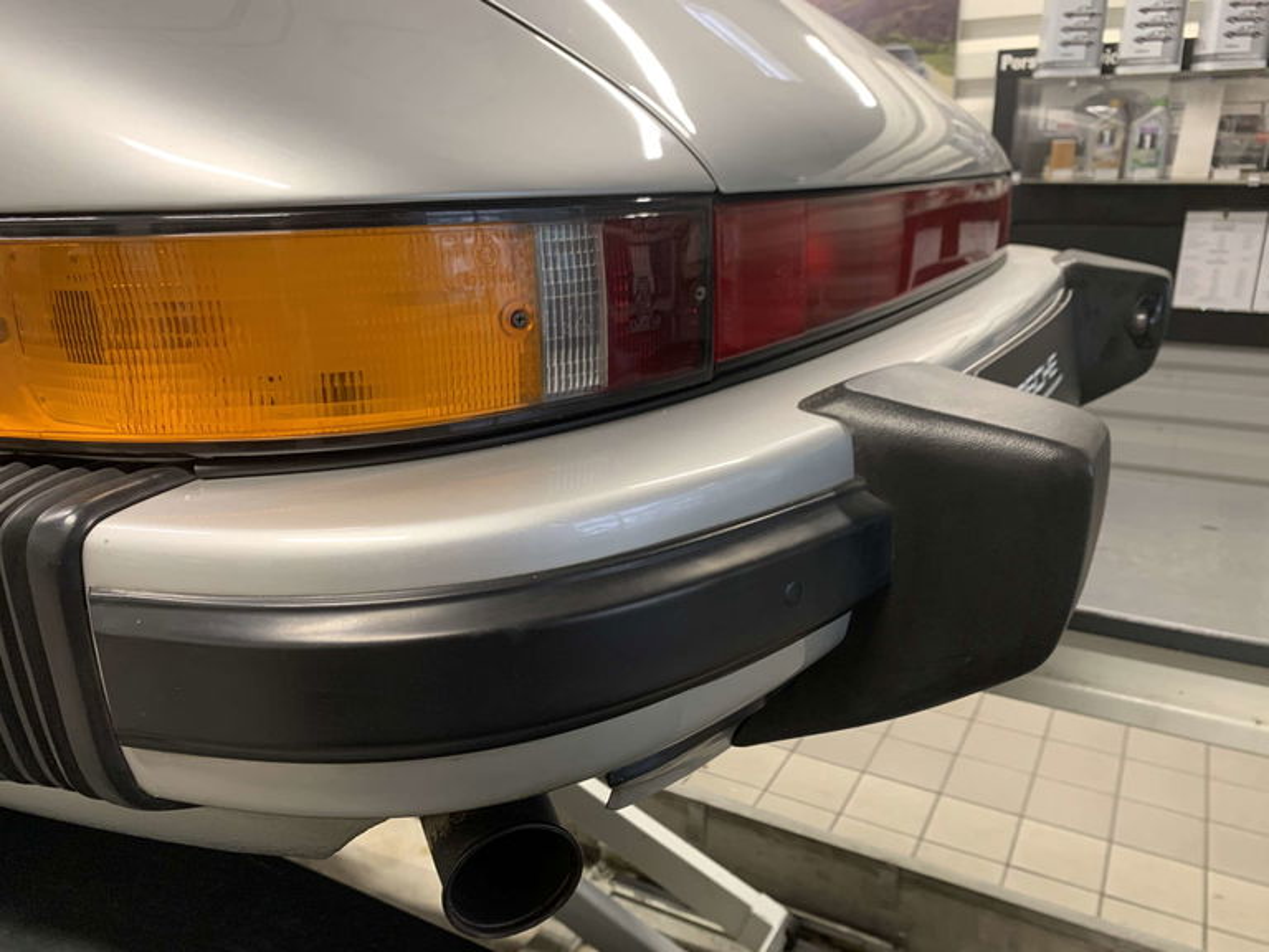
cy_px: 476
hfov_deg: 67.3
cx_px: 634
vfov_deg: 53.1
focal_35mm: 26
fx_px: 953
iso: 125
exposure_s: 1/50
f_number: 1.8
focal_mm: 4.25
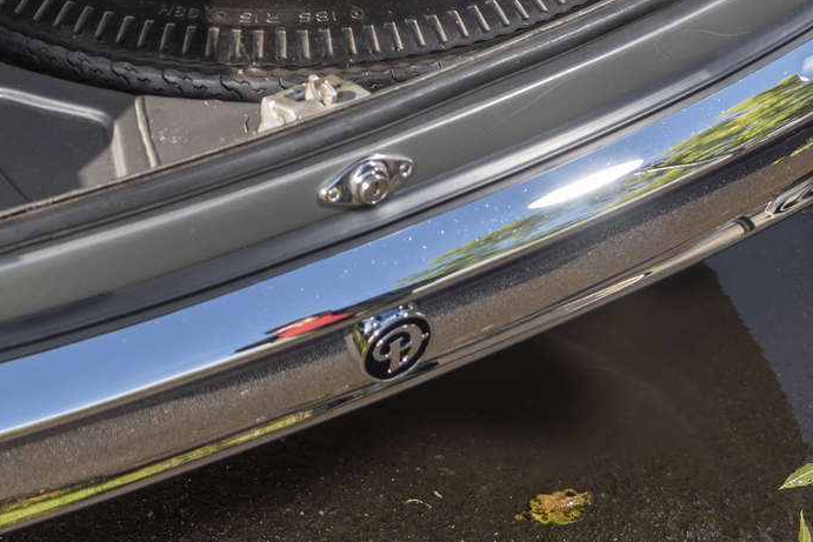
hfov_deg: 14.7
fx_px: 3140
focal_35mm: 139
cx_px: 145
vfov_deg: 9.7
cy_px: -179
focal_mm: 48
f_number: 5
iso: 200
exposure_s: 1/160
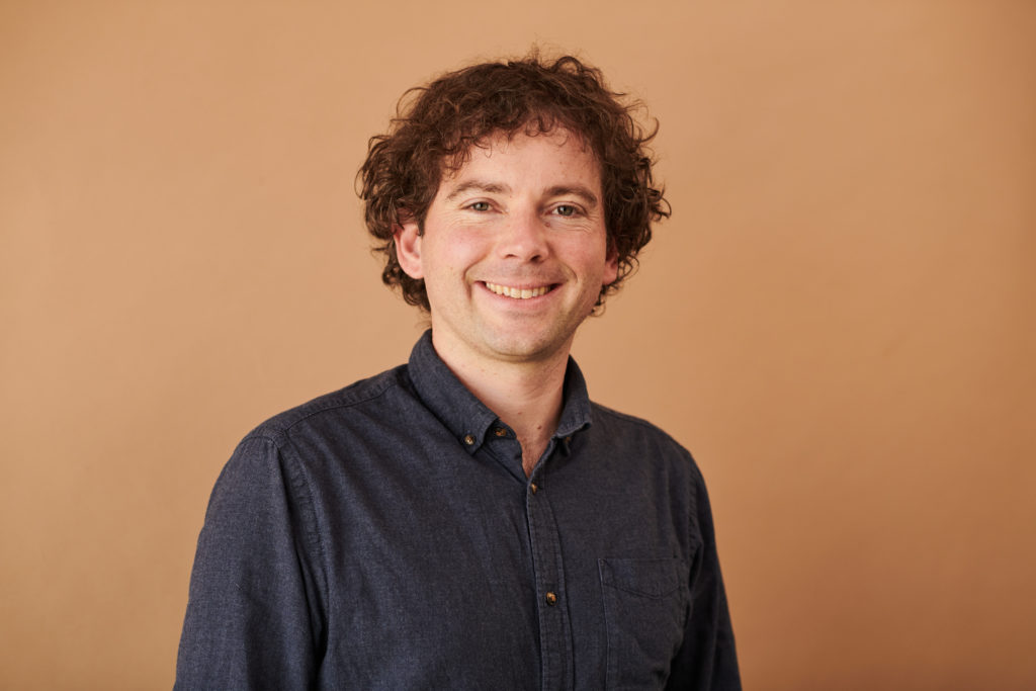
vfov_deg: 16.1
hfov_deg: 23.9
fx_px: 2446
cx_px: 518
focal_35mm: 85
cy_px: 346
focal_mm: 85
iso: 320
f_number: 2.8
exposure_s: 1/200
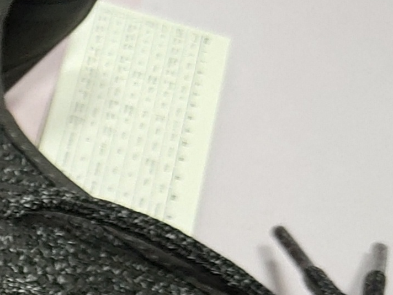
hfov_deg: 10.5
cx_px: -452
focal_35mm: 170
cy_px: 462
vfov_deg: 8.5
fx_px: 1930
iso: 50
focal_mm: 4.35
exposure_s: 1/1299
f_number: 1.79
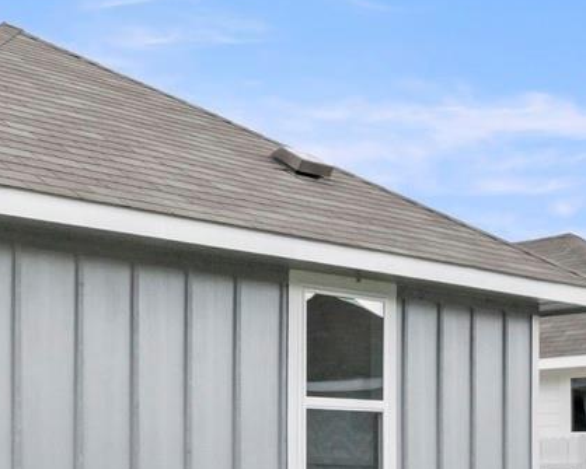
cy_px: 358
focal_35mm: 131
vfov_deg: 11.8
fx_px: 2274
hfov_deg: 14.6
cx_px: 71
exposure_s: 1/800
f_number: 8
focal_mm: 24
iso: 400
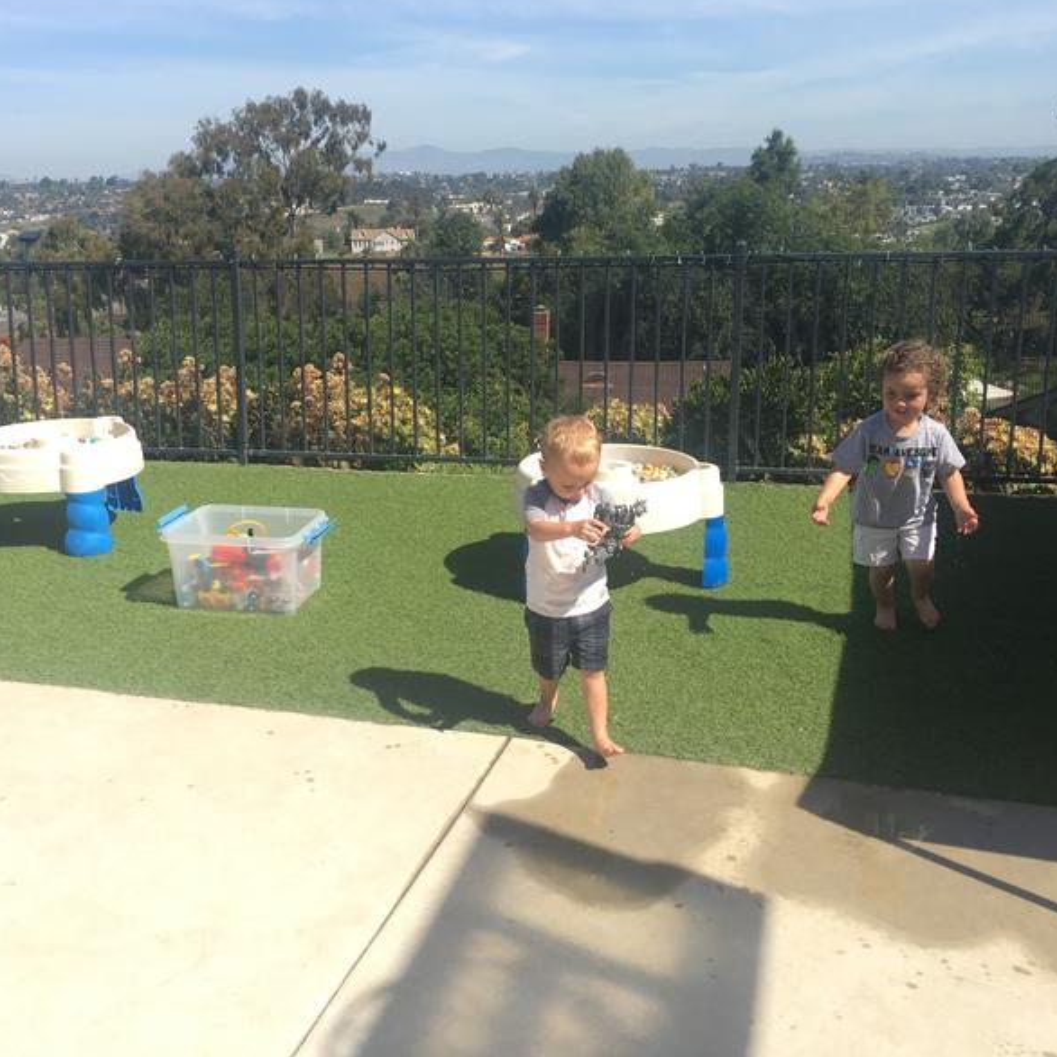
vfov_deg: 47.2
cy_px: 518
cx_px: 473
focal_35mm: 35
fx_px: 1209
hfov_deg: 47.1
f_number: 2.2
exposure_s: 1/864
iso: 25
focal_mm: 4.15
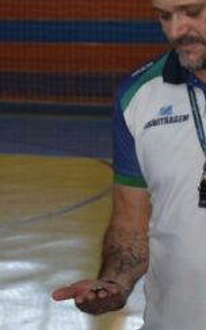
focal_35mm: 161
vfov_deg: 13.0
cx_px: 108
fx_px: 1447
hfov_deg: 8.1
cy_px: 150
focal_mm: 25
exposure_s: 1/100
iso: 800
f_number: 5
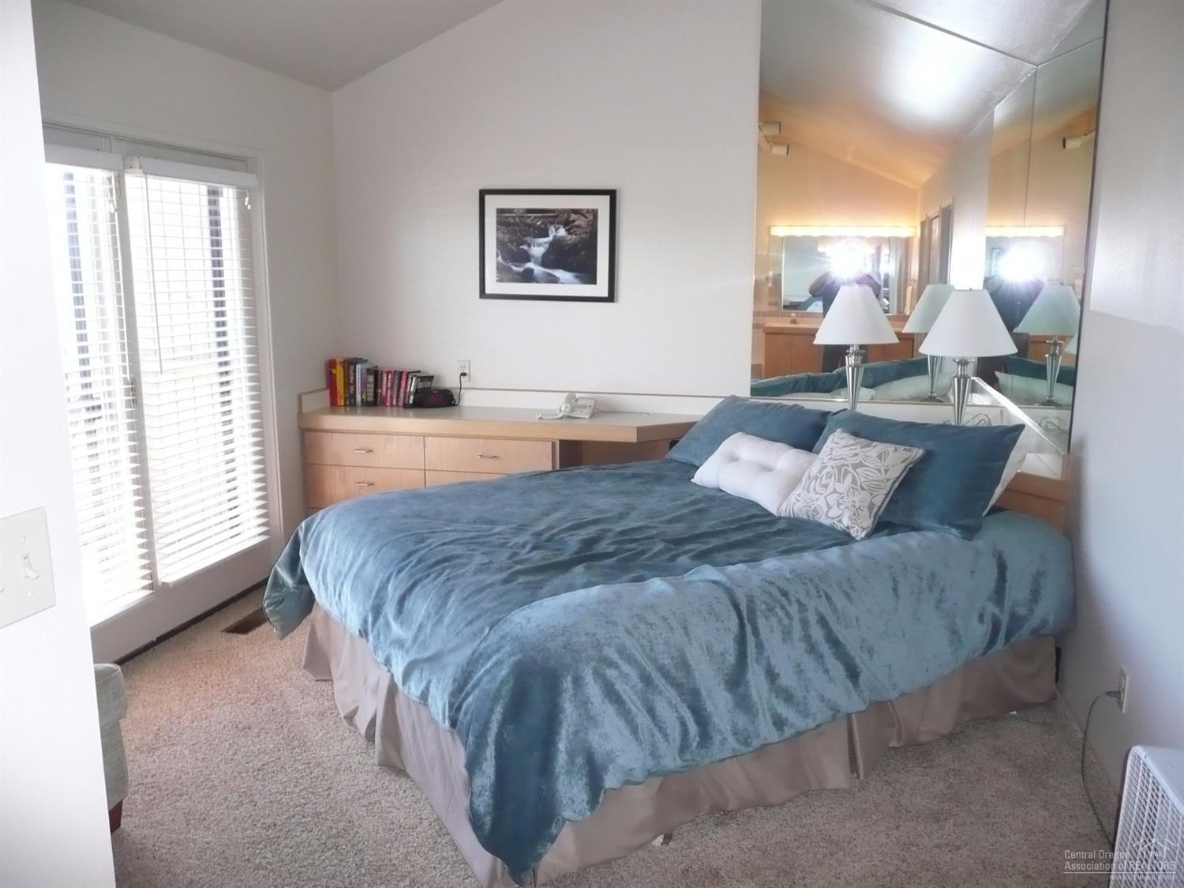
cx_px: 592
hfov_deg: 63.5
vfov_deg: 49.7
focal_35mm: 28
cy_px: 444
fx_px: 957
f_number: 3.3
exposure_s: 1/30
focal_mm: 4.6
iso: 250
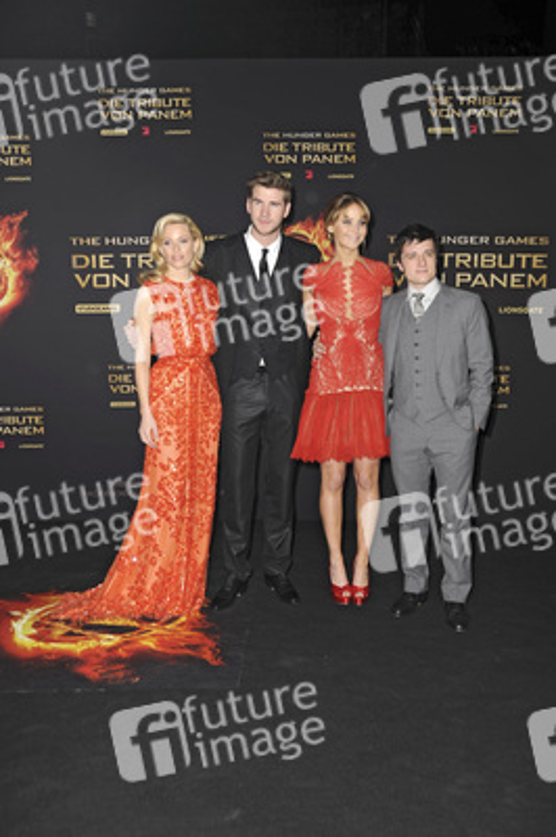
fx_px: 812
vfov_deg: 54.5
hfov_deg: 37.8
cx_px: 278
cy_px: 418
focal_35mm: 35
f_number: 5.6
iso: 200
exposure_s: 1/200
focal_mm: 35
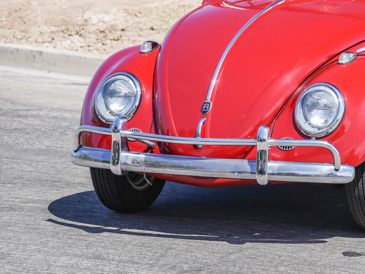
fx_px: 2372
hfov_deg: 8.8
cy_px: 59
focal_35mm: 225
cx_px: 320
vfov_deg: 6.6
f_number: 5.6
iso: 100
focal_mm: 126
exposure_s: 1/160
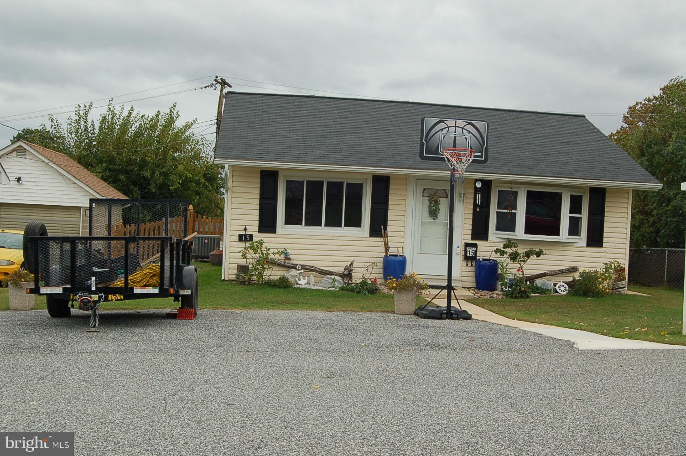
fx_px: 857
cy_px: 228
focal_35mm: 45
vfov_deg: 29.8
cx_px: 343
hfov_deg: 43.6
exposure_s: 1/250
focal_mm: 30
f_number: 10
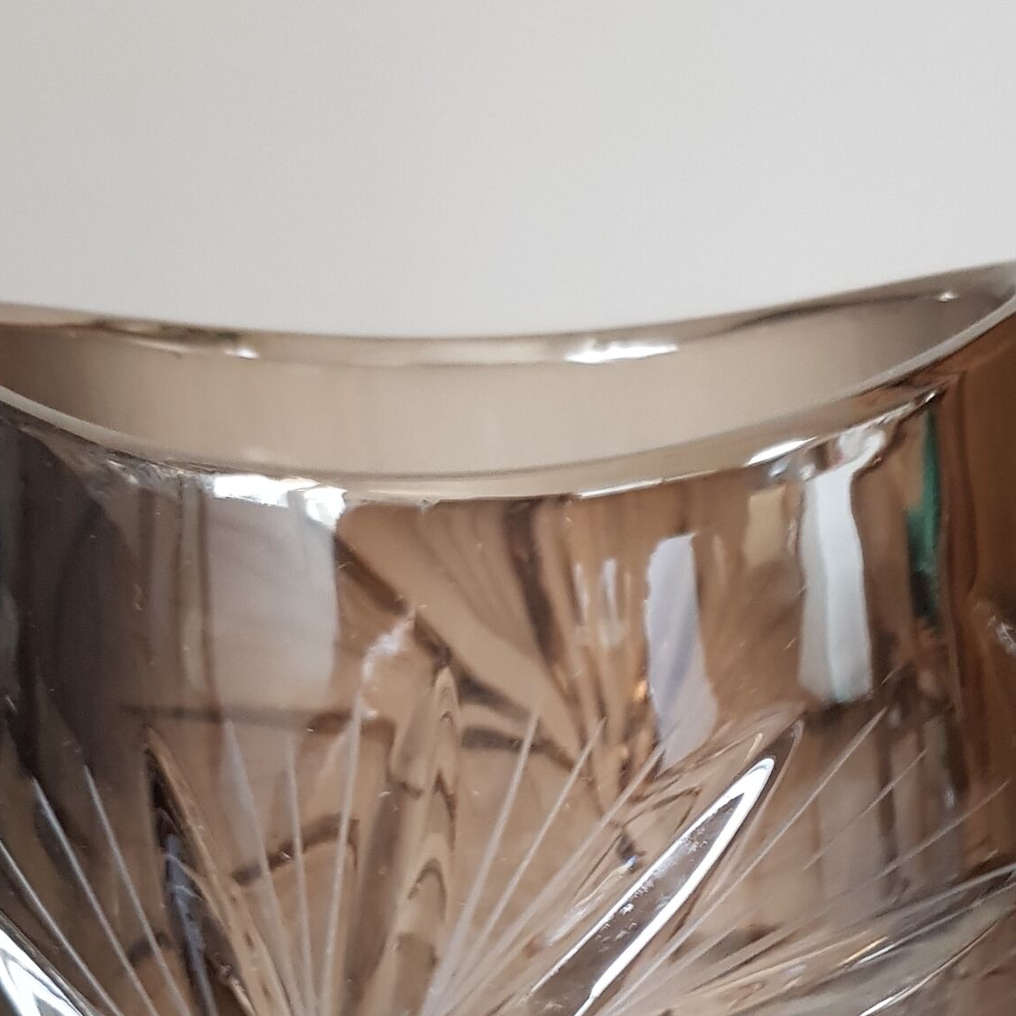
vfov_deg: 28.4
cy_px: 913
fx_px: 1926
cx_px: 553
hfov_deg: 29.5
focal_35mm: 58
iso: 200
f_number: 1.7
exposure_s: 1/25
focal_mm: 4.2
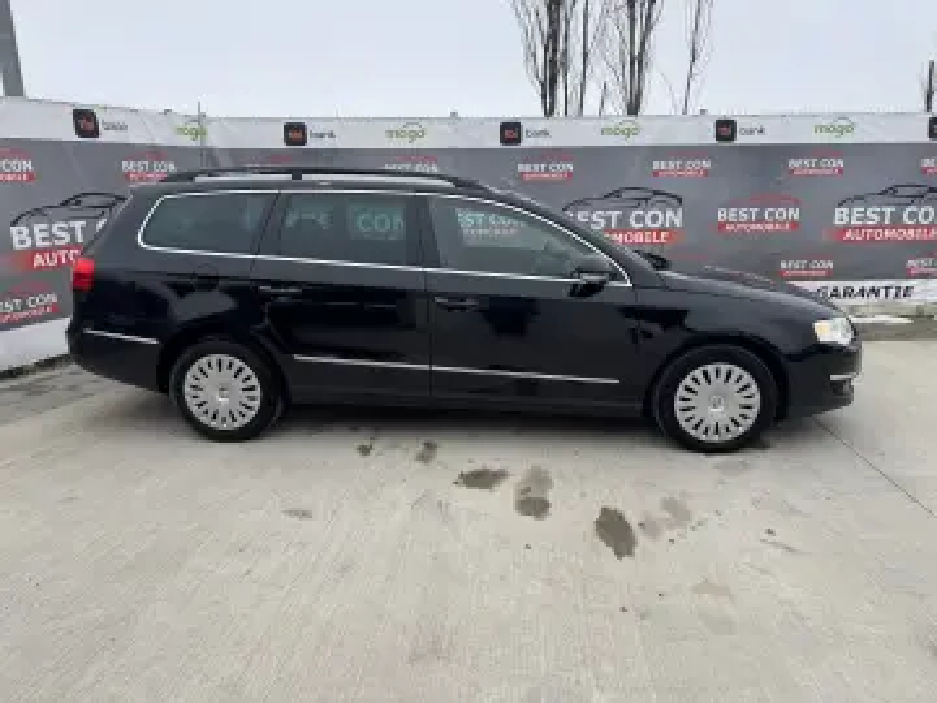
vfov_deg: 56.8
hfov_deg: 71.6
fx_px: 650
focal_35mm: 24
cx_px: 468
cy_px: 352
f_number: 1.78
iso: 64
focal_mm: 6.76
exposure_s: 1/121
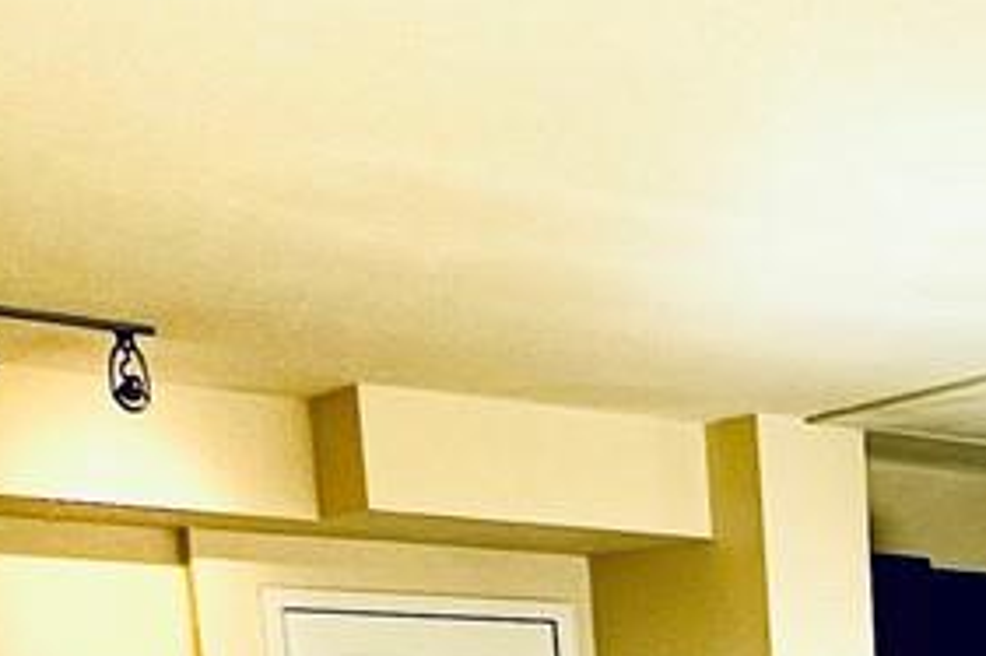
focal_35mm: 77
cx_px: 1491
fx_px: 2108
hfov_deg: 21.8
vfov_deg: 14.8
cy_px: 1284
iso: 32
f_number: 1.8
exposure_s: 1/308
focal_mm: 1.57
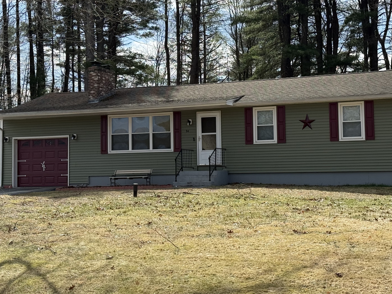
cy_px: 114
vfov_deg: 21.3
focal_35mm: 69
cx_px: 193
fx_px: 781
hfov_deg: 28.2
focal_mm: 6.76
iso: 80
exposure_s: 1/3891
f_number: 1.78
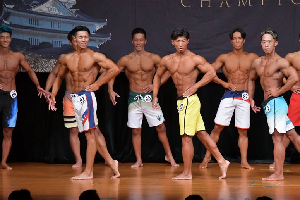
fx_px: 2124
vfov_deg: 5.4
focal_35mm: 255
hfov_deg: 8.1
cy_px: 100
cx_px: 150
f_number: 5.6
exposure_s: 1/400
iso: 5000
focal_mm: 170
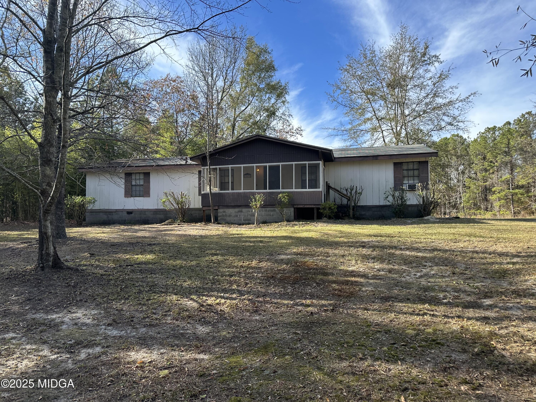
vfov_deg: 56.8
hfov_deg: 71.6
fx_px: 372
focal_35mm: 24
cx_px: 268
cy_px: 201
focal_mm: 6.86
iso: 80
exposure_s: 1/1374
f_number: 1.78
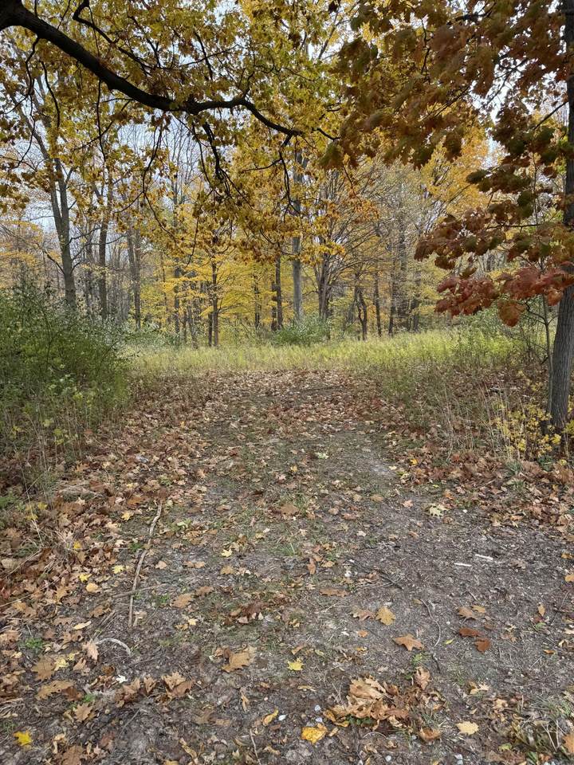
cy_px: 382
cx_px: 287
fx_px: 531
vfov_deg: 71.6
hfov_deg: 56.8
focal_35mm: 24
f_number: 1.78
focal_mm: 6.76
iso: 80
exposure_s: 1/518
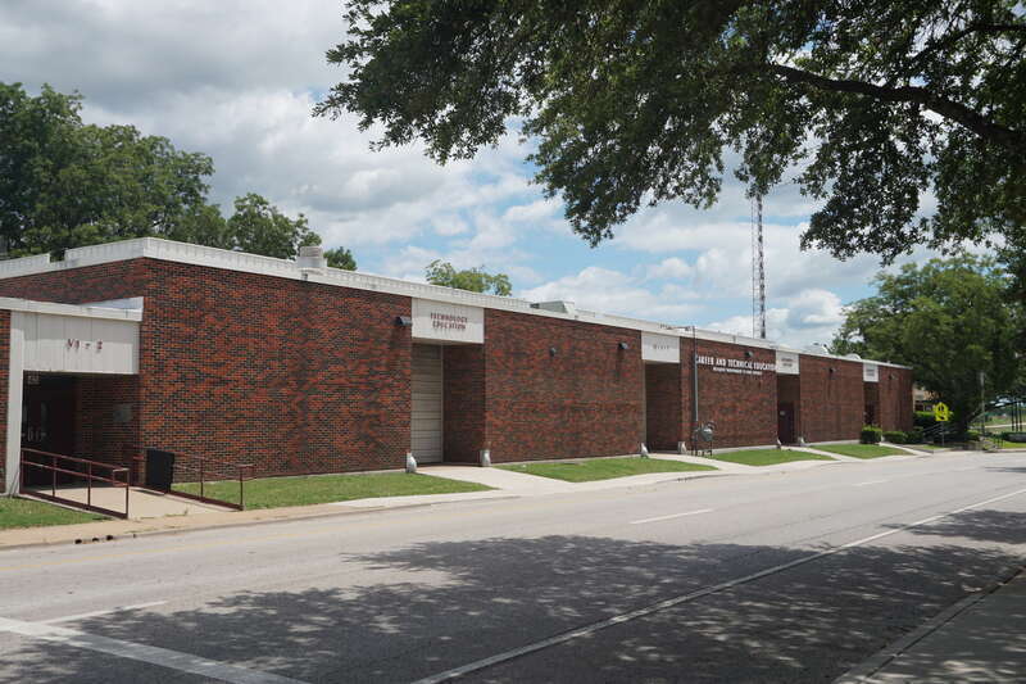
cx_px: 513
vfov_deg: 36.9
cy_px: 342
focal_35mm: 36
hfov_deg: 53.1
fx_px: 1026
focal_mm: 24
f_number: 9
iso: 100
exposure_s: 1/250
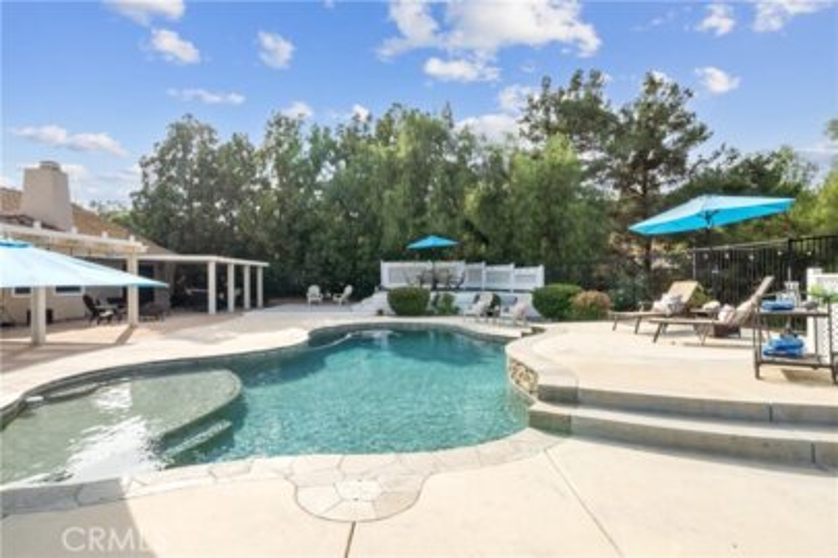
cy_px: 279
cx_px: 419
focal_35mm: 18
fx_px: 419
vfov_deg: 67.4
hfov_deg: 90.0
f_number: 14
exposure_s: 1/200
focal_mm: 12
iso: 400
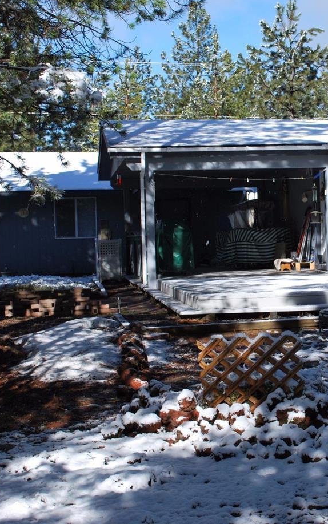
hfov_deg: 19.7
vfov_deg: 31.5
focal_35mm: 65
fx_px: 929
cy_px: 238
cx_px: 283
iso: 100
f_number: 7.1
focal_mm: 26
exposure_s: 1/200
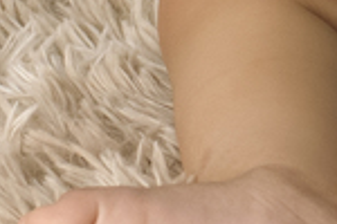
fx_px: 3941
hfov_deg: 4.7
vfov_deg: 3.2
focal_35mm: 421
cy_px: -551
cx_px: 923
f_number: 4
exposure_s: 1/250
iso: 500
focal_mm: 35
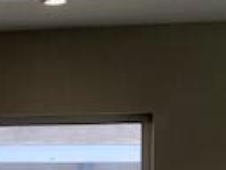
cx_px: -194
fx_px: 908
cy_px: 242
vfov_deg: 10.4
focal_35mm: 139
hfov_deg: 12.8
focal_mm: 3.99
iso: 32
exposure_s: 1/120
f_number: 1.8
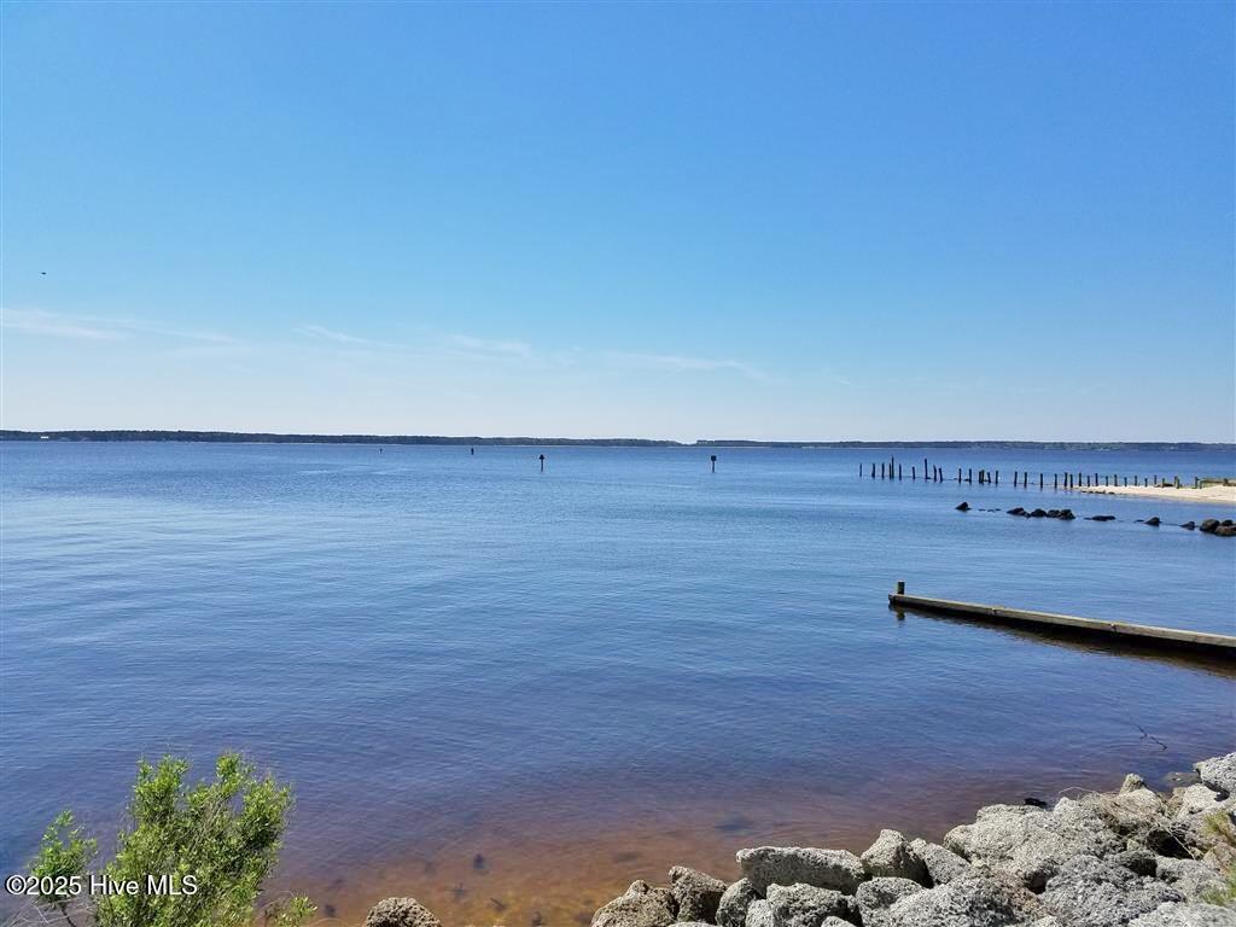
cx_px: 618
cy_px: 464
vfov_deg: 51.4
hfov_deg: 65.3
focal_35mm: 27
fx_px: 964
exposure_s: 1/4544
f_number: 1.7
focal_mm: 4.25
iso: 50
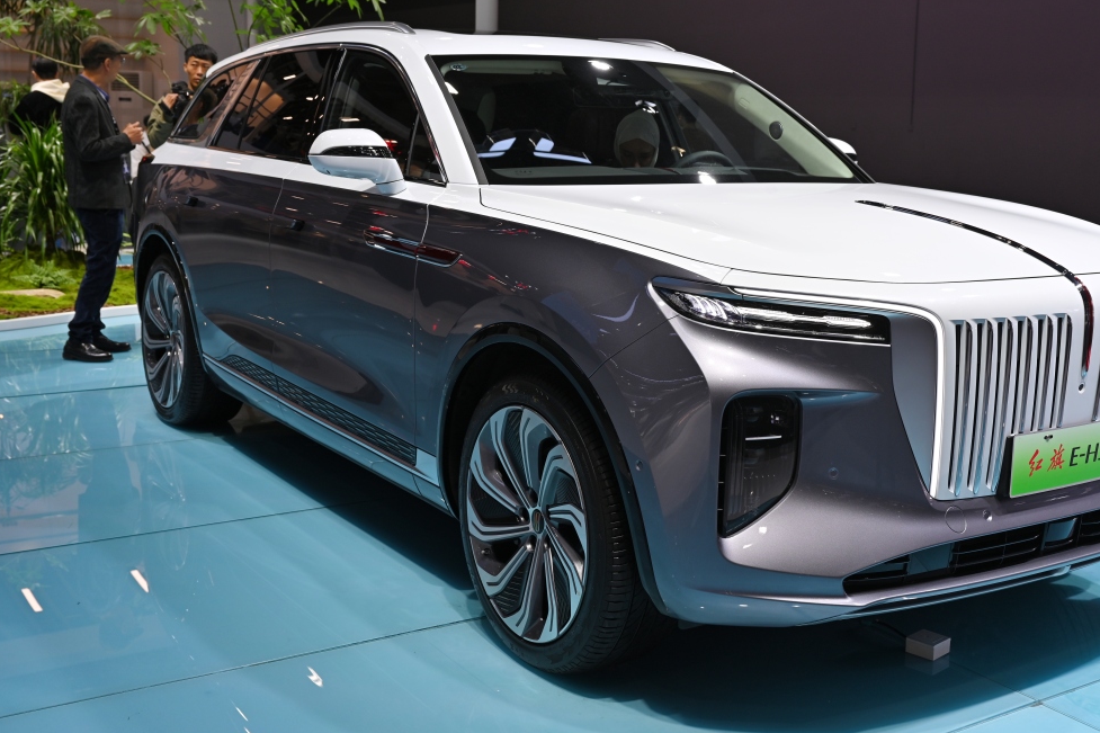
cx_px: 670
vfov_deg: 31.2
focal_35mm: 43
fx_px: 1314
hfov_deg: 45.2
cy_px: 329
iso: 125
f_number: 5.6
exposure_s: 1/100
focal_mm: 35
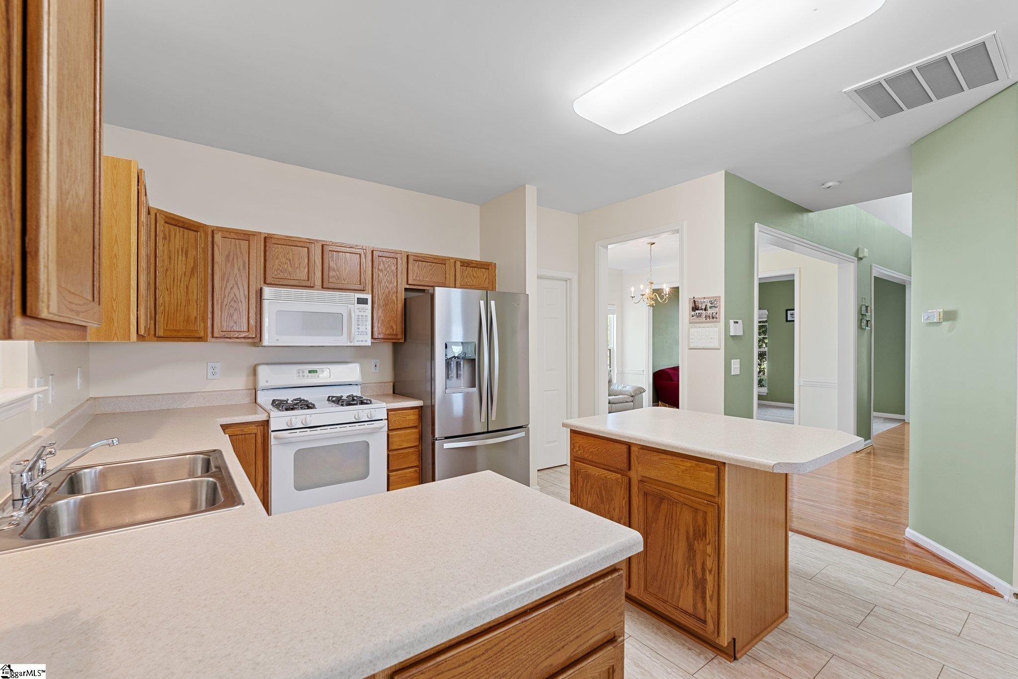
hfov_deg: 96.7
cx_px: 509
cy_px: 340
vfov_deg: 73.7
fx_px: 452
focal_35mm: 16
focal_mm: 16
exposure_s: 1/1.67
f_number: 8
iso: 250
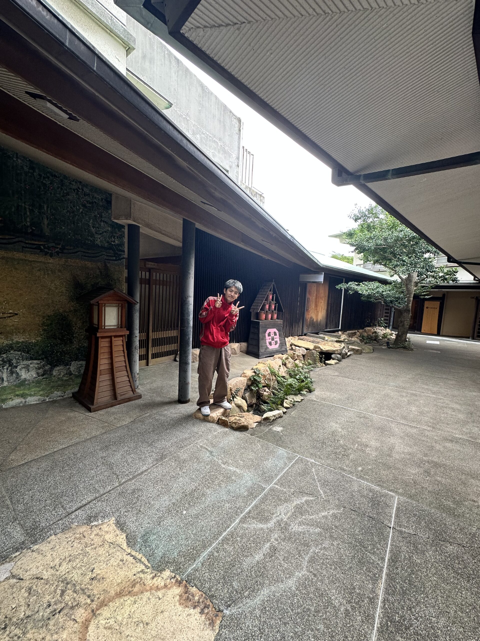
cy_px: 320
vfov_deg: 102.1
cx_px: 240
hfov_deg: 85.7
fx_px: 259
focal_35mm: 14
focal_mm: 2.22
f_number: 2.2
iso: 80
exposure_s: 1/99
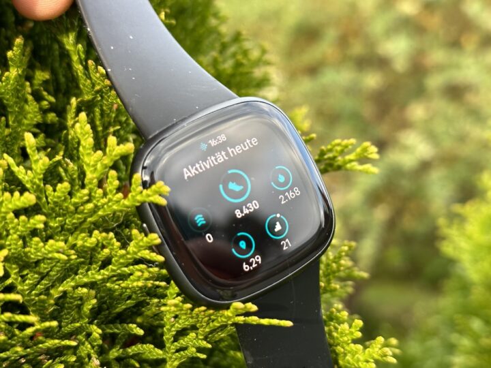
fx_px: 681
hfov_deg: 39.7
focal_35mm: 48
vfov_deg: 30.3
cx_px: 246
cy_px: 184
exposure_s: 1/121
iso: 64
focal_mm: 6.86
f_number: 1.78
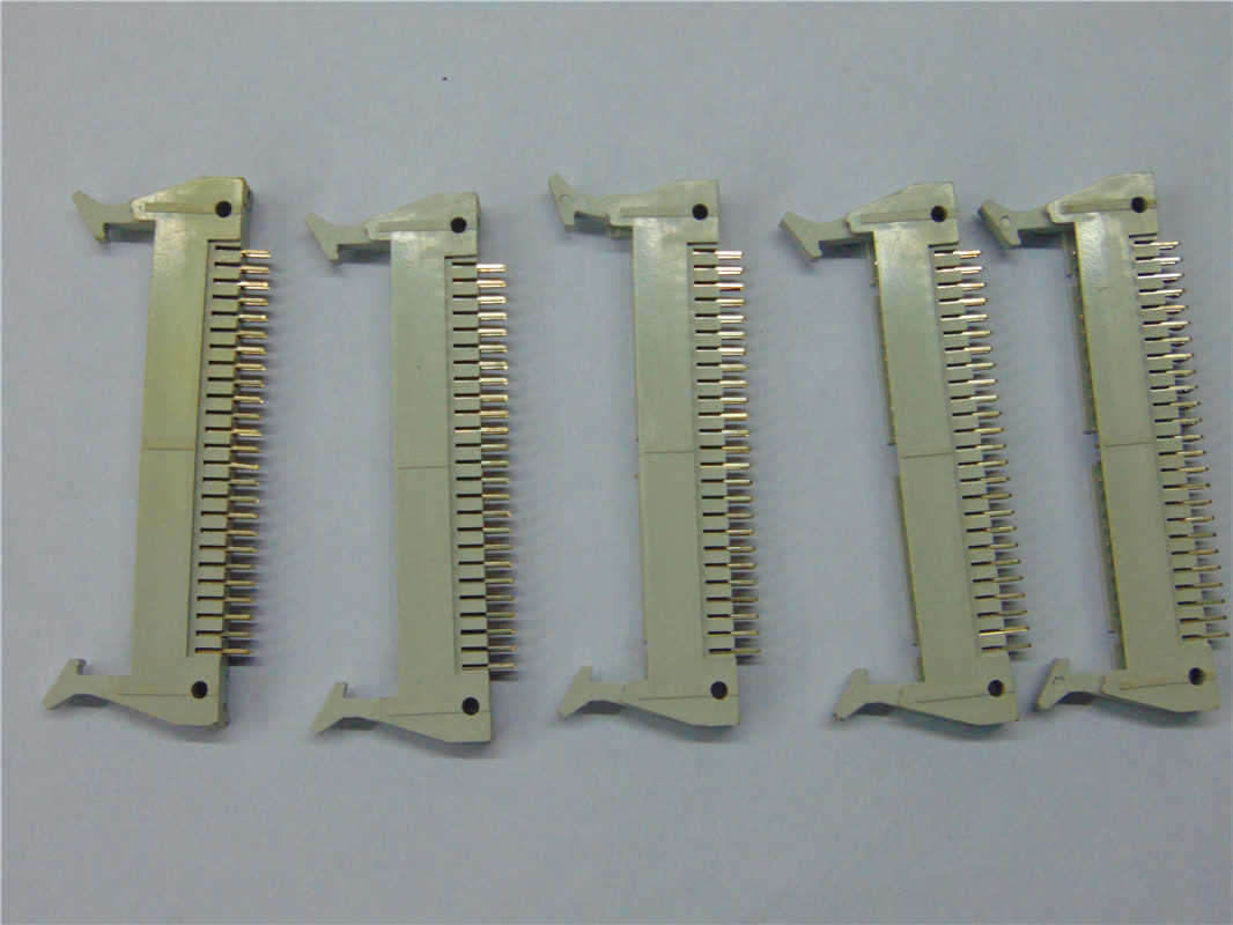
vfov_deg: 29.1
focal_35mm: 50
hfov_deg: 38.2
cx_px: 616
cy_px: 462
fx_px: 1781
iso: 200
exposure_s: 1/30
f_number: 3.5
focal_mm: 9
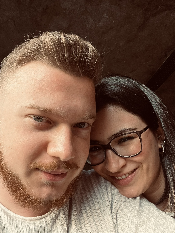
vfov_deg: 60.0
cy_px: 116
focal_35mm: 30
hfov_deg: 46.8
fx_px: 202
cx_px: 88
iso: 160
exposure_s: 1/60
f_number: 2.2
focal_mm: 2.71
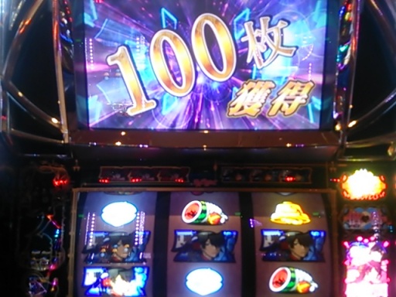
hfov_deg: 60.0
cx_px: 198
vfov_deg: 46.8
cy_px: 148
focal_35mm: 30
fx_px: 343
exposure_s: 1/44
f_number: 1.94
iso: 100
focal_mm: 4.06
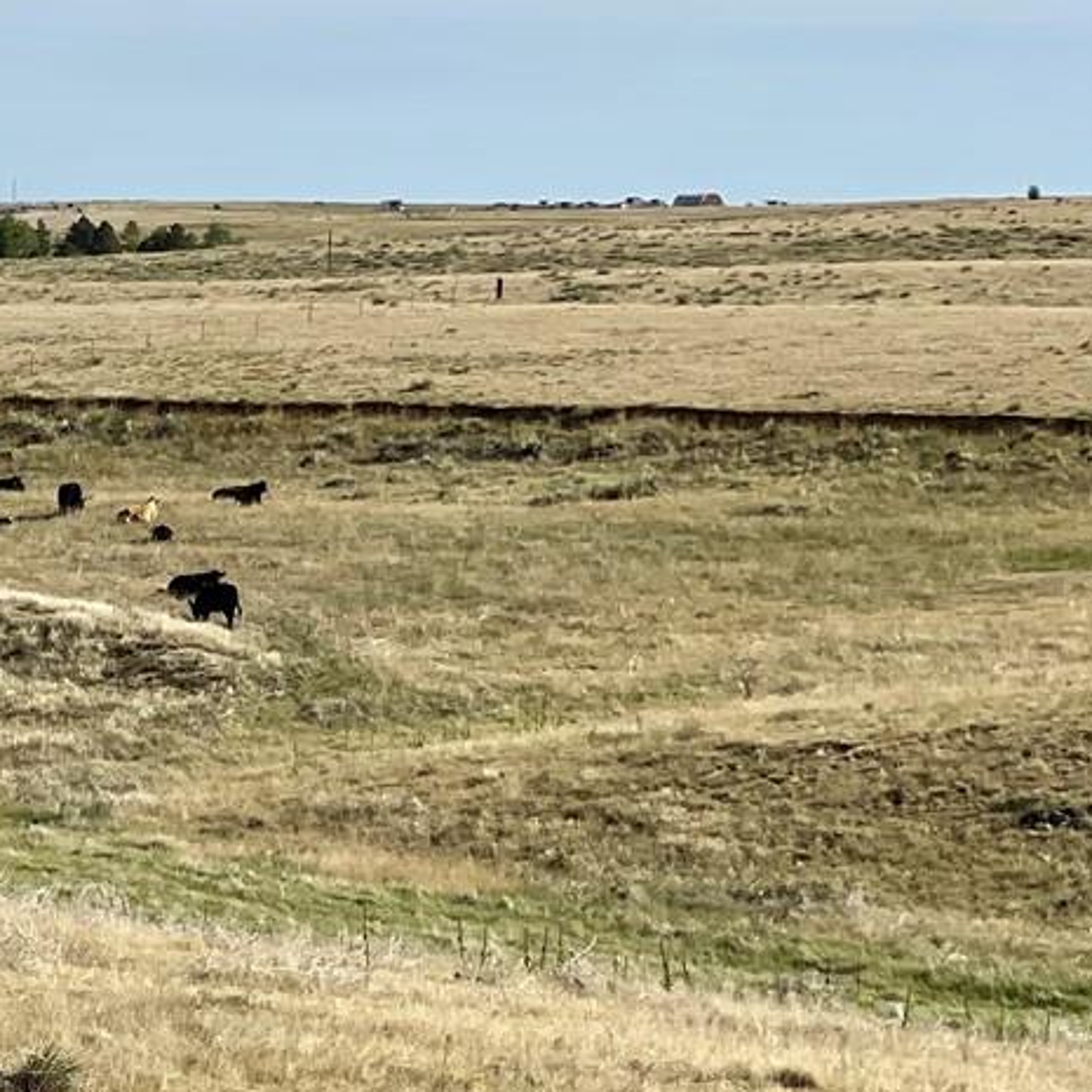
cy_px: 862
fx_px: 5639
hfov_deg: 10.5
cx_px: -773
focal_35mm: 158
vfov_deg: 11.0
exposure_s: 1/2519
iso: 25
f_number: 2
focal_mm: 6
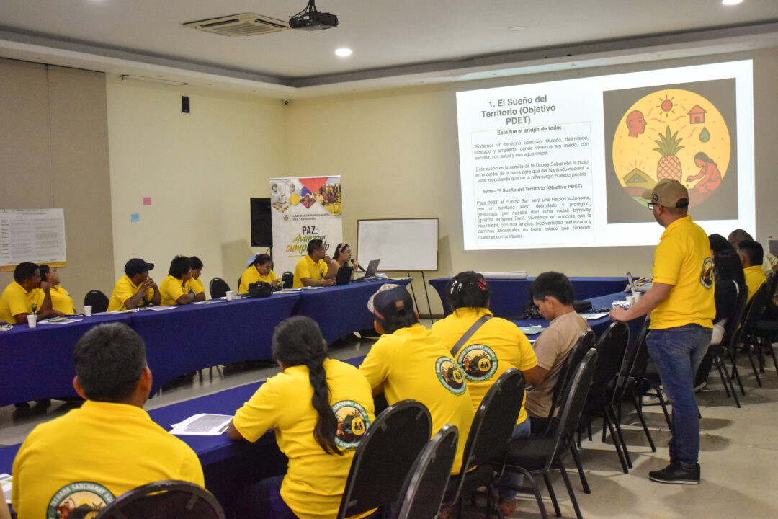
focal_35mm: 45
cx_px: 389
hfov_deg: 43.6
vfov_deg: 29.9
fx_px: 972
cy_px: 260
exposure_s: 1/100
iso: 4000
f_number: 4.2
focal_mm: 30
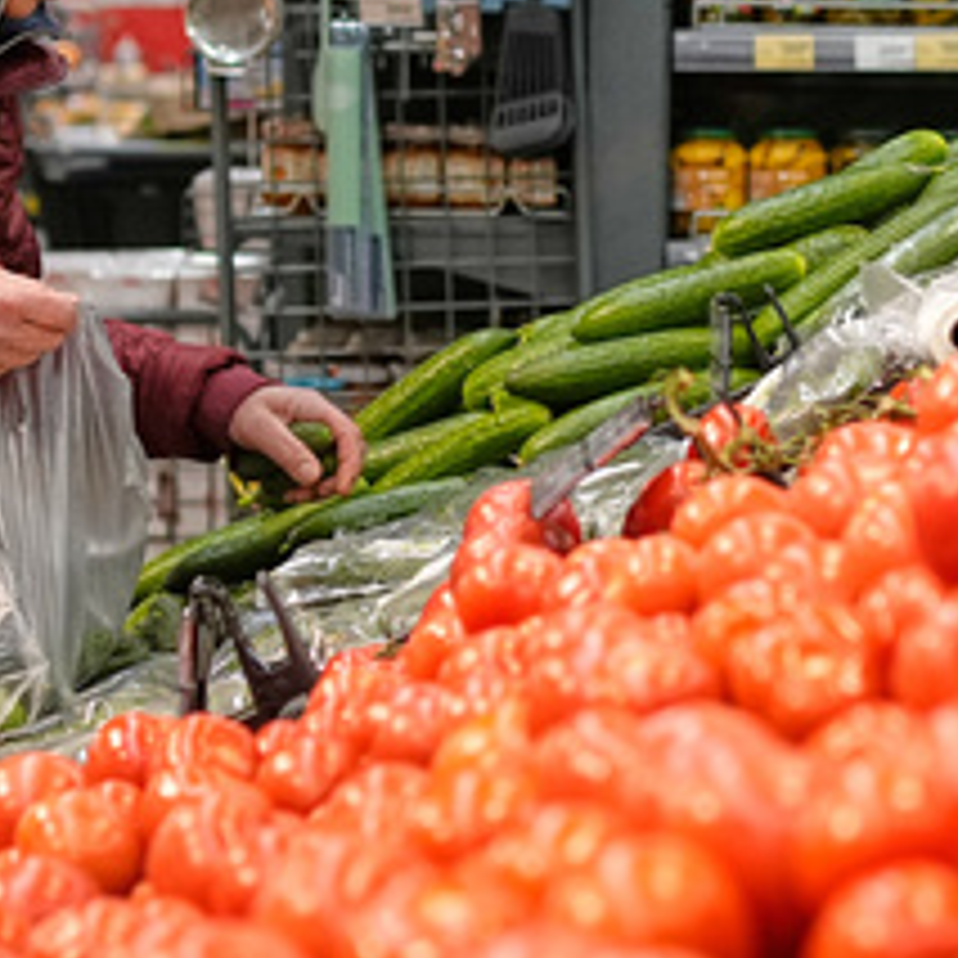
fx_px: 4477
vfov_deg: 12.2
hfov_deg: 12.0
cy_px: 313
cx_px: 1079
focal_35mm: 143
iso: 640
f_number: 2.5
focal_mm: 35
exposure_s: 1/500
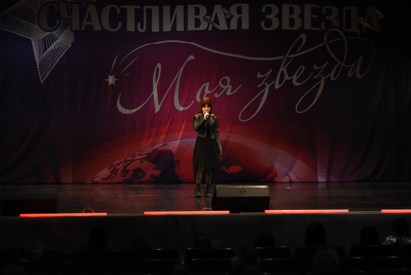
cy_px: 138
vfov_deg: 14.9
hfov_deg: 22.1
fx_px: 1051
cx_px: 206
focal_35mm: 92
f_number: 3.2
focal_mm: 92
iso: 5000
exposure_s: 1/800
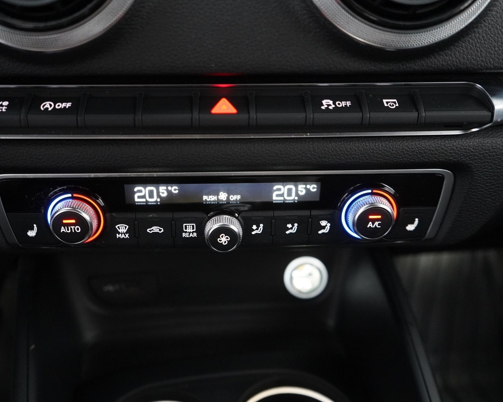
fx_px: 506
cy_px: 199
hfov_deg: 52.8
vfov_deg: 43.3
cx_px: 230
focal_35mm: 34
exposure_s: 1/40
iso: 8000
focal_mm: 29
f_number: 3.5
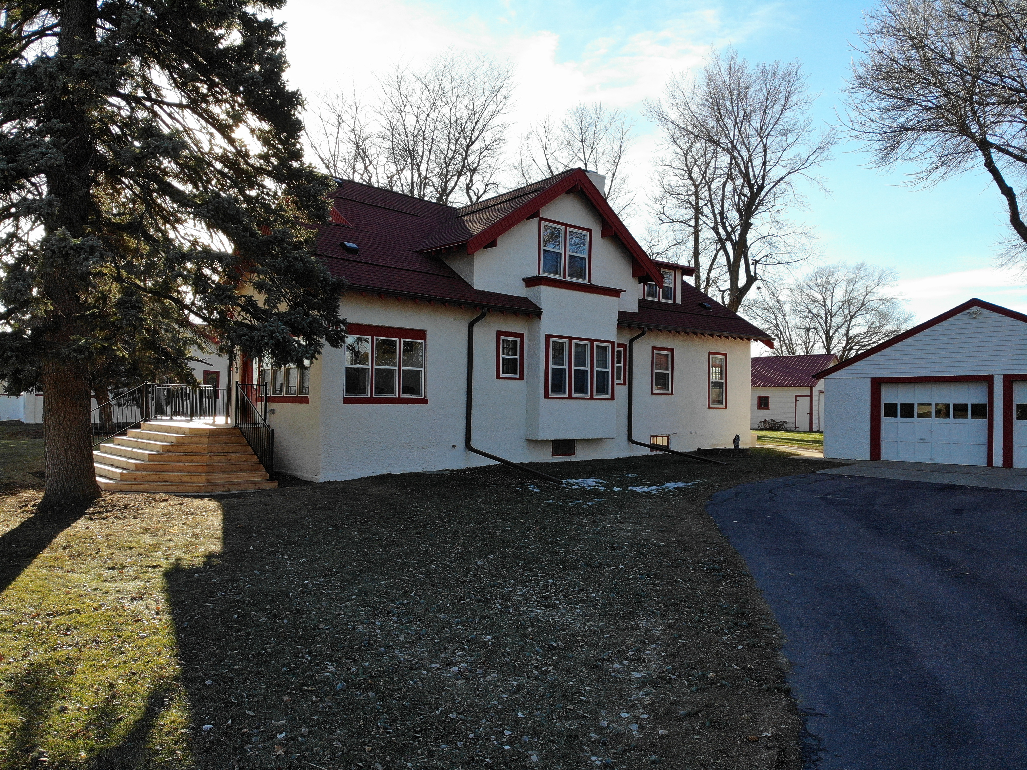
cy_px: 385
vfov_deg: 56.8
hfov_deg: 71.6
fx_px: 712
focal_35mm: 24
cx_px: 514
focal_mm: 4.5
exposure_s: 1/452
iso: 100
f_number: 2.8
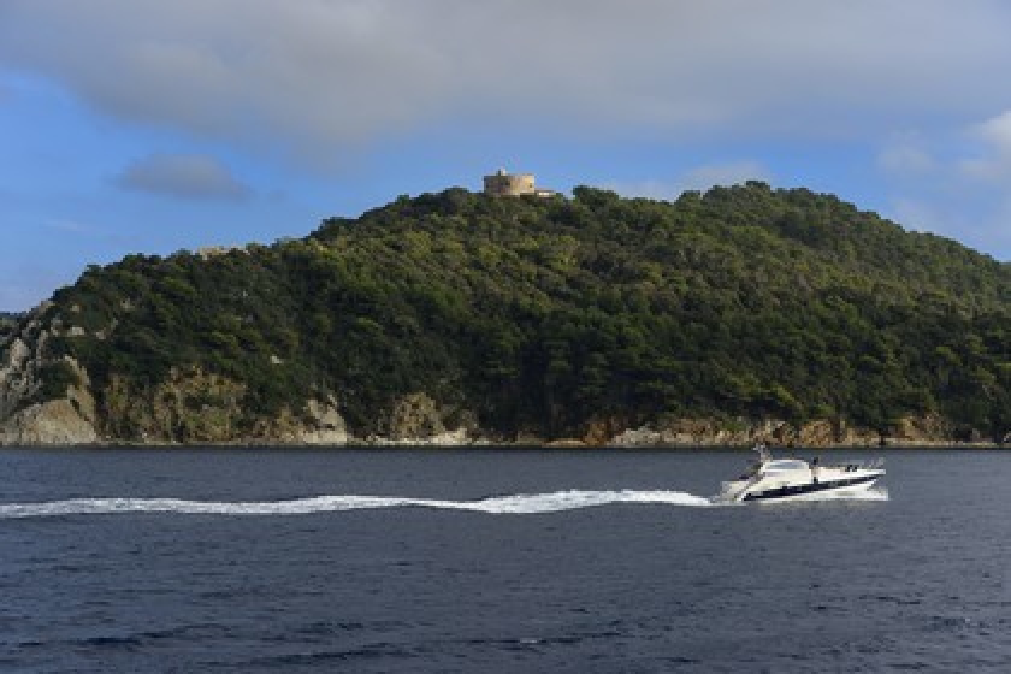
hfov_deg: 28.8
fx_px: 1966
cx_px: 506
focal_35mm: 70
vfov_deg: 19.5
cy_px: 337
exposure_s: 1/320
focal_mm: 70
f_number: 8
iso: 200
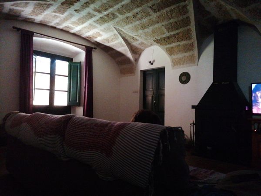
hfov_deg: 65.3
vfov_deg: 51.4
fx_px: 204
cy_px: 98
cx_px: 130
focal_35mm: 27
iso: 2500
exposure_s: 1/14.3
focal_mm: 4.75
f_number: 1.8
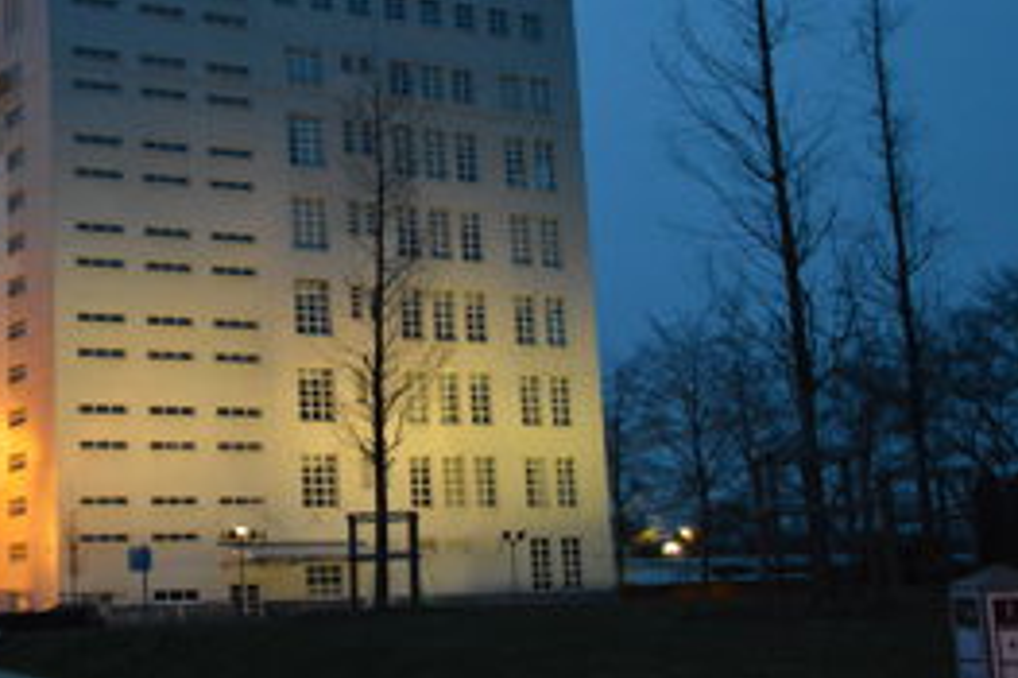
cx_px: 279
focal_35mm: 64
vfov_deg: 21.1
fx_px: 1809
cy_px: 232
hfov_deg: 31.0
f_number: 4
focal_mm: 28
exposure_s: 1/60
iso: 3200
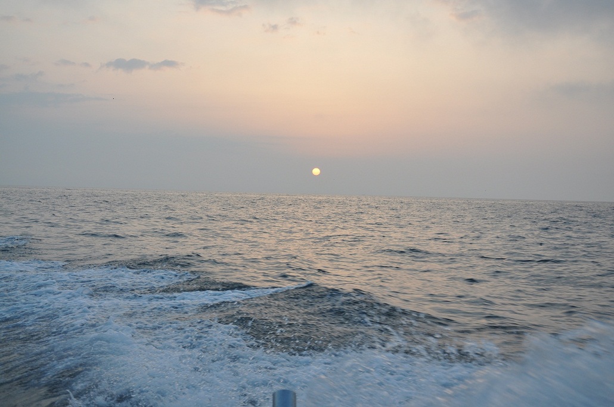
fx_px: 818
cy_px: 204
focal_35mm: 48
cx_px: 307
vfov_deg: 28.0
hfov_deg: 41.2
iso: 400
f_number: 7.1
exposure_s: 1/200
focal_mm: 32
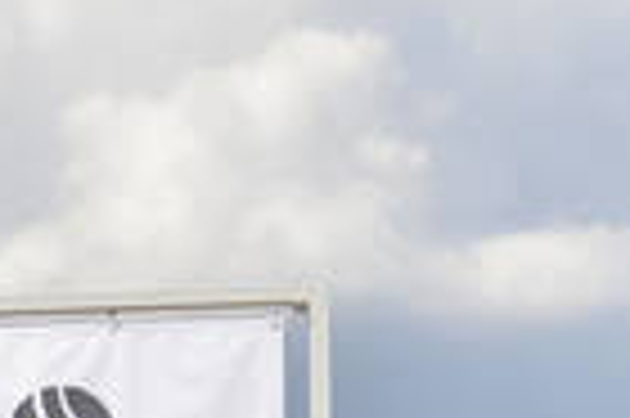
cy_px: 942
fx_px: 2884
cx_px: -598
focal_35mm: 165
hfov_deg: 11.3
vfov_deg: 7.8
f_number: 4
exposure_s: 1/4000
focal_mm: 36
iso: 200
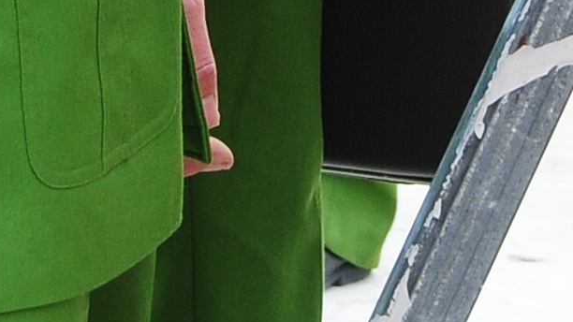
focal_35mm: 385
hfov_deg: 5.6
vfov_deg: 3.1
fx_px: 5843
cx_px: 333
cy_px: -676
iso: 250
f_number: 6.3
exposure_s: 1/200
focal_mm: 35
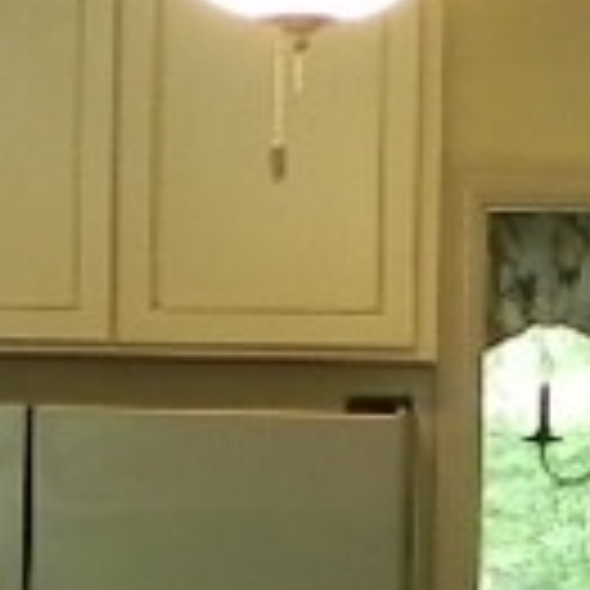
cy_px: 707
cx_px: 471
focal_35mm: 234
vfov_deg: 7.4
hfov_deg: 7.5
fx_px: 4512
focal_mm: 4.6
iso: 160
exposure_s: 1/32.8
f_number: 2.8
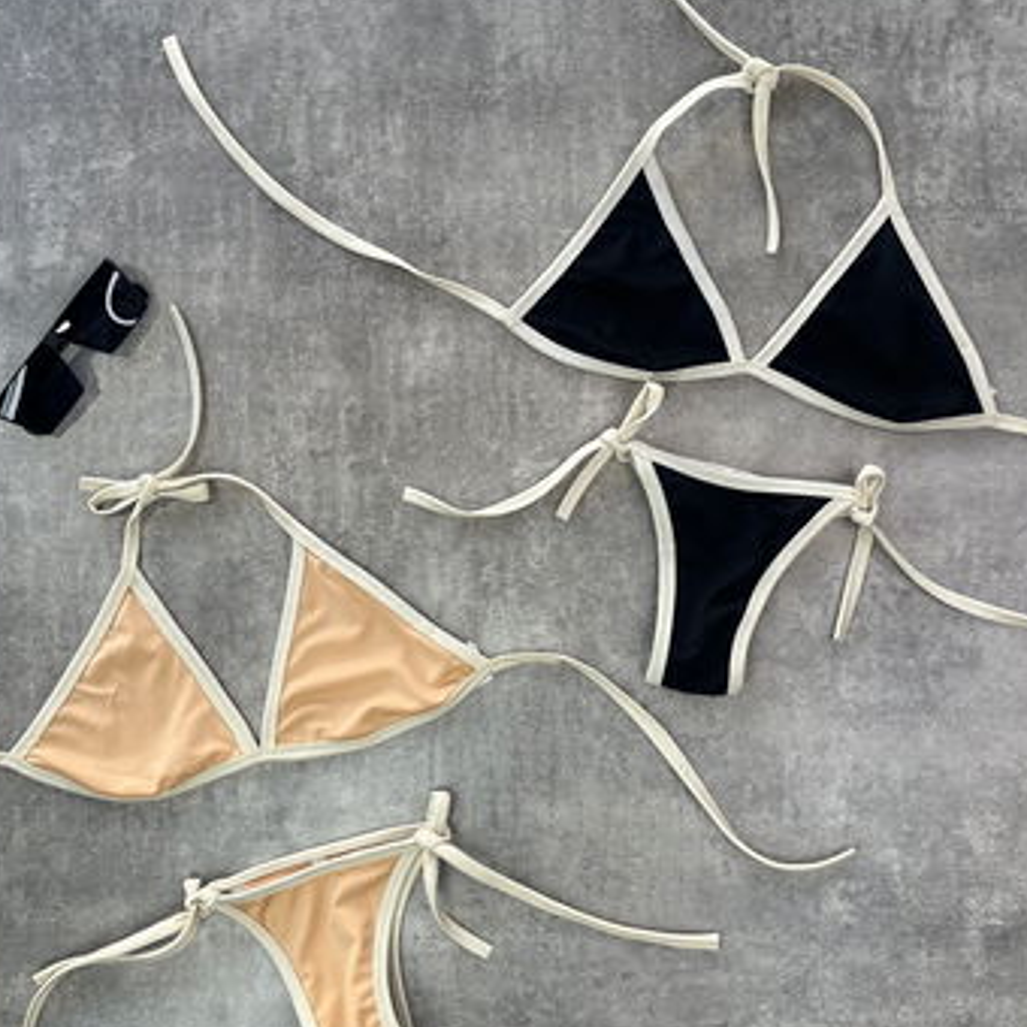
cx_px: 510
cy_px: 521
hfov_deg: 46.0
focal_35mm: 36
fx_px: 1208
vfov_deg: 46.0
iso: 40
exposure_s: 1/191
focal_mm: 5.1
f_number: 1.6
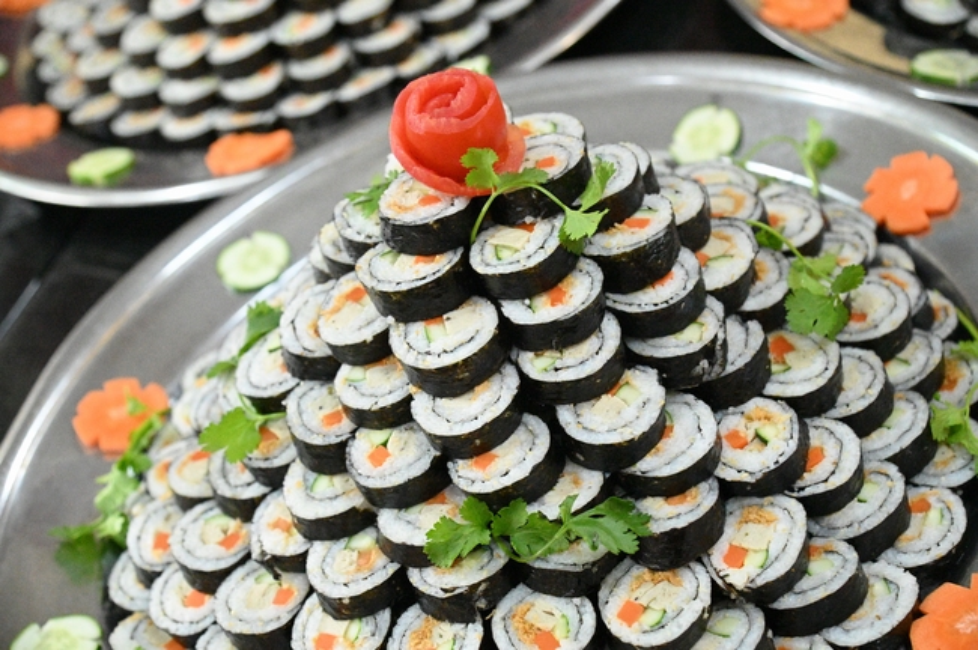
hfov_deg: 32.4
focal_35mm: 62
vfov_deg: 21.9
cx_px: 489
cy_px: 325
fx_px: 1683
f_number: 5
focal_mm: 62
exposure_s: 1/320
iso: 25600
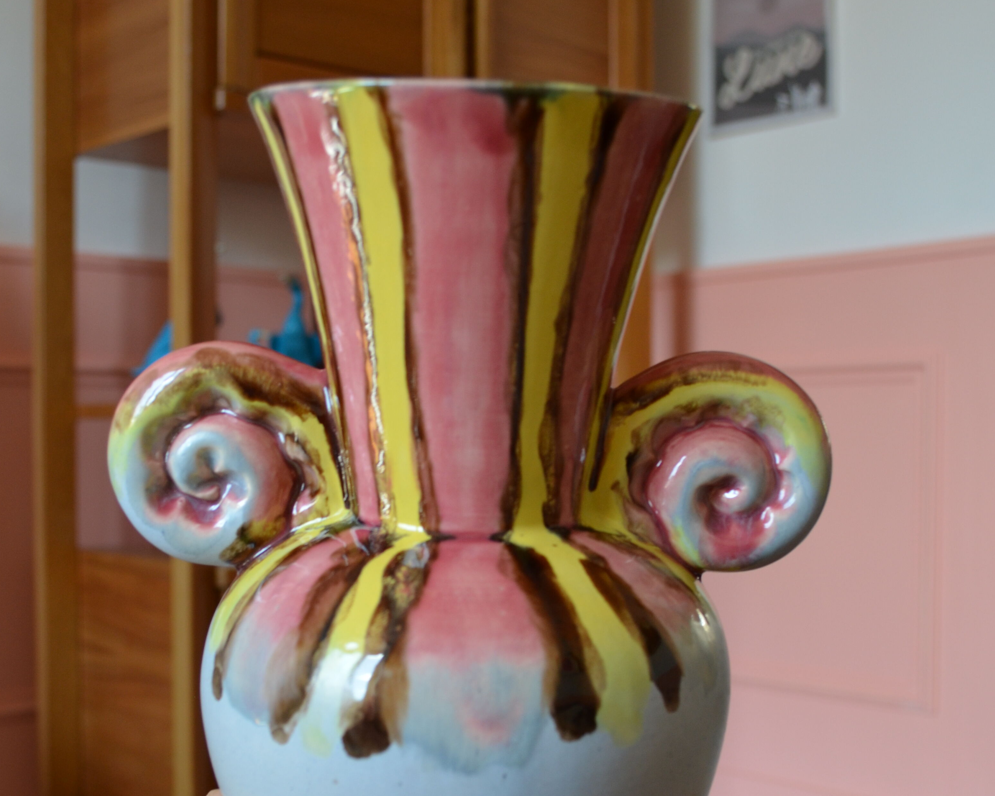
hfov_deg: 38.0
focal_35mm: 49
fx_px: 1443
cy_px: 485
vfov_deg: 30.7
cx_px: 503
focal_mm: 22
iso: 400
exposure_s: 1/80
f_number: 4.5
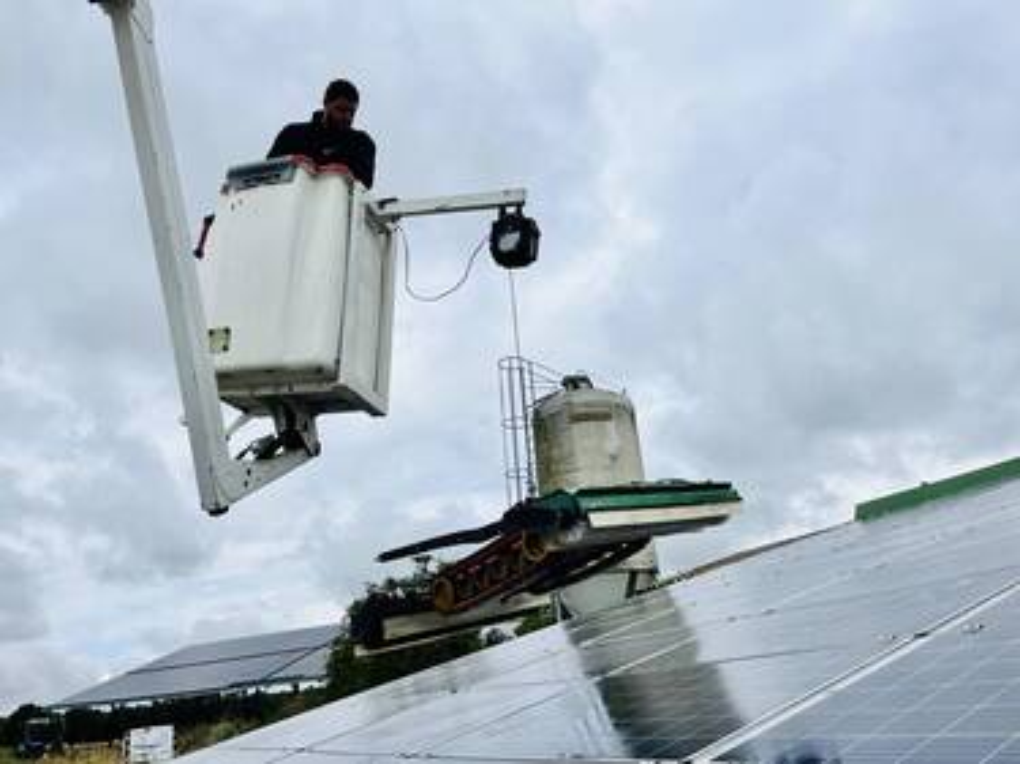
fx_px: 766
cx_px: 510
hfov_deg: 67.3
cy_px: 382
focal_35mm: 26
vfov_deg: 53.0
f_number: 1.6
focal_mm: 5.1
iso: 50
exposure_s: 1/5319
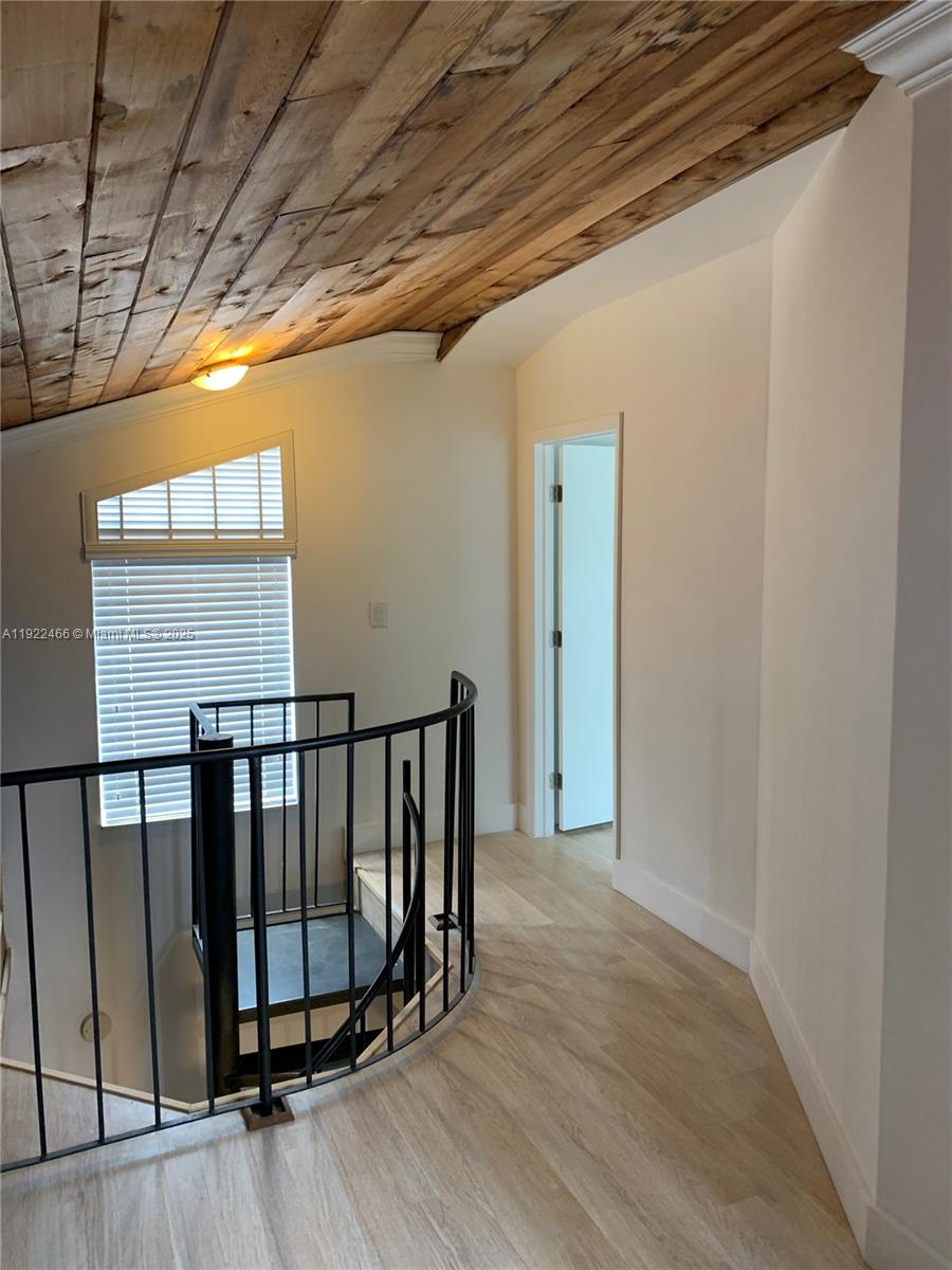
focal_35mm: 26
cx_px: 476
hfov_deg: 53.1
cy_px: 635
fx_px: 953
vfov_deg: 67.3
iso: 160
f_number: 1.8
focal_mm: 4.25
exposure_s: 1/60
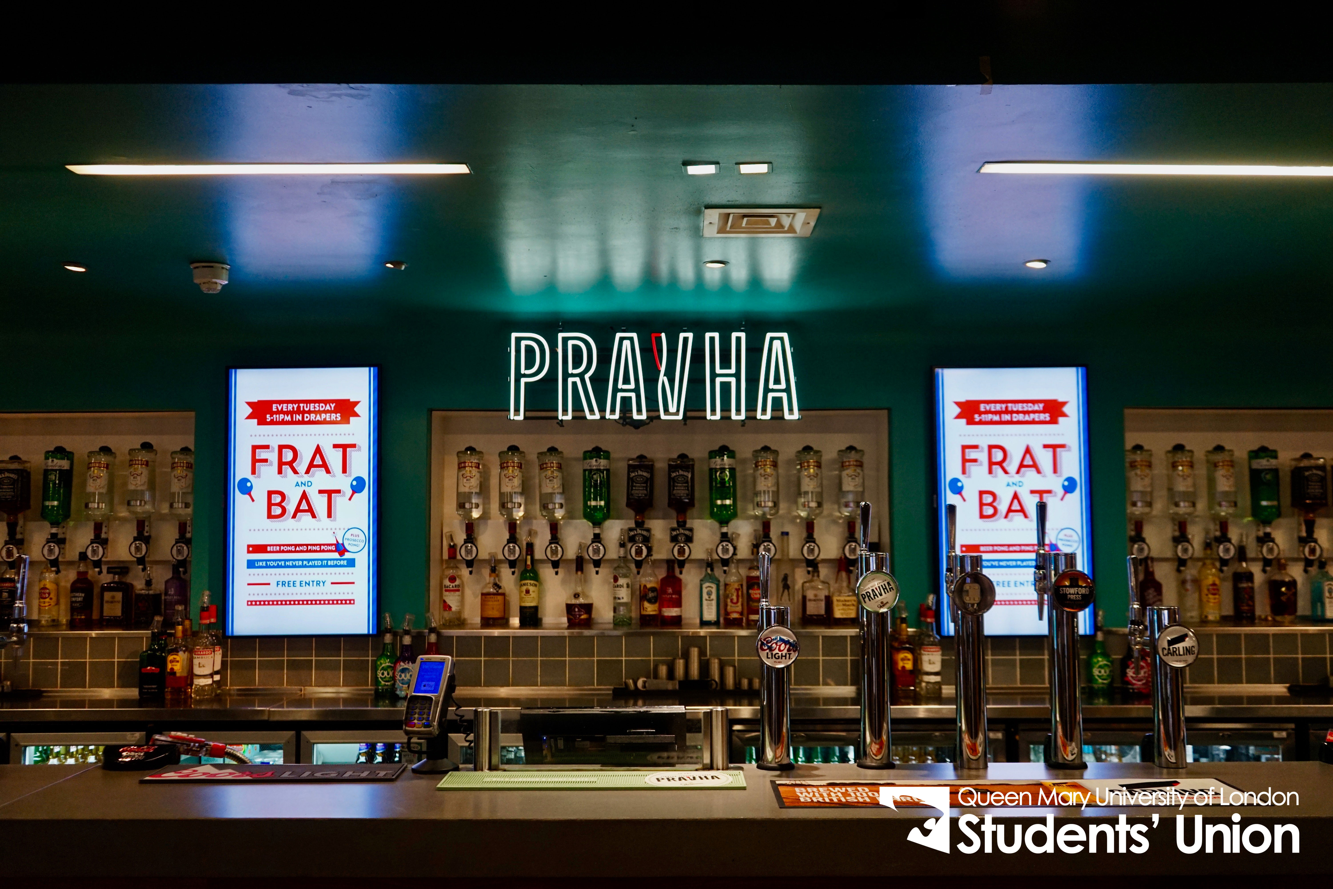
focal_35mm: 33
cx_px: 666
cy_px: 444
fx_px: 1222
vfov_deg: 40.0
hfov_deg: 57.2
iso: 1000
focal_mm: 33
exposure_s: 1/160
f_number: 4
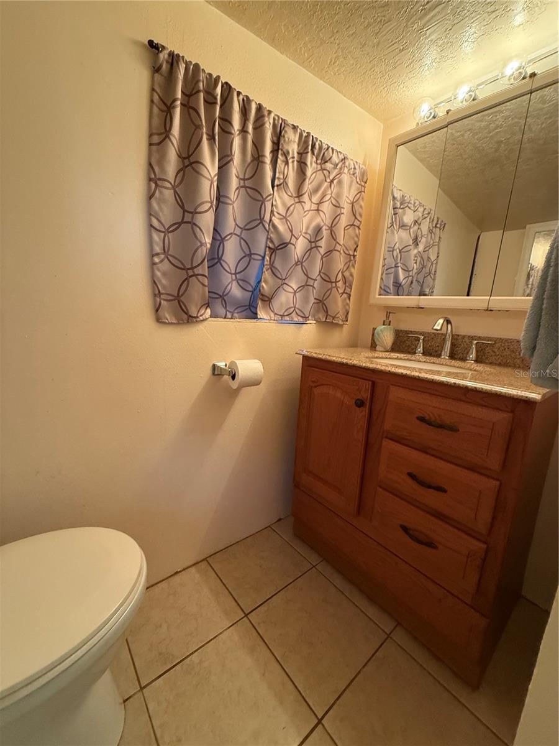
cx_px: 280
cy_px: 373
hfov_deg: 85.7
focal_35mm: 14
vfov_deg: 102.1
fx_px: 301
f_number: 2.2
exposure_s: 1/60
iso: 400
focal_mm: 2.22
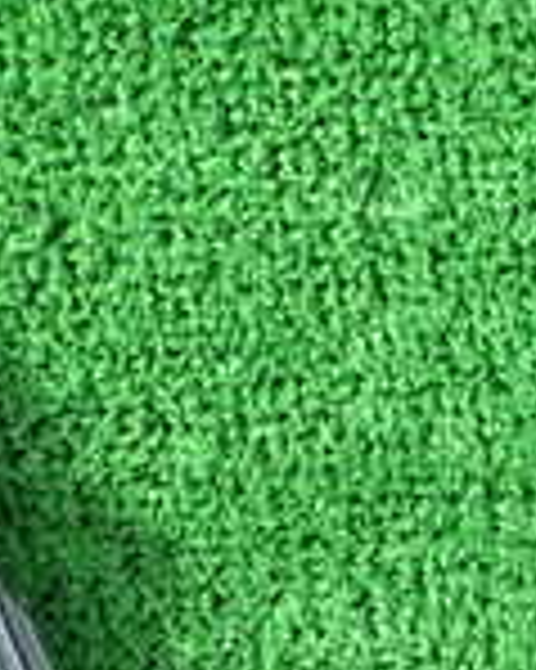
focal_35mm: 118
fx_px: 2342
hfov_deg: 12.3
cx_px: 842
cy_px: 818
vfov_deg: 15.7
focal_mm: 5.5
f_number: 2.3
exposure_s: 1/80
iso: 800
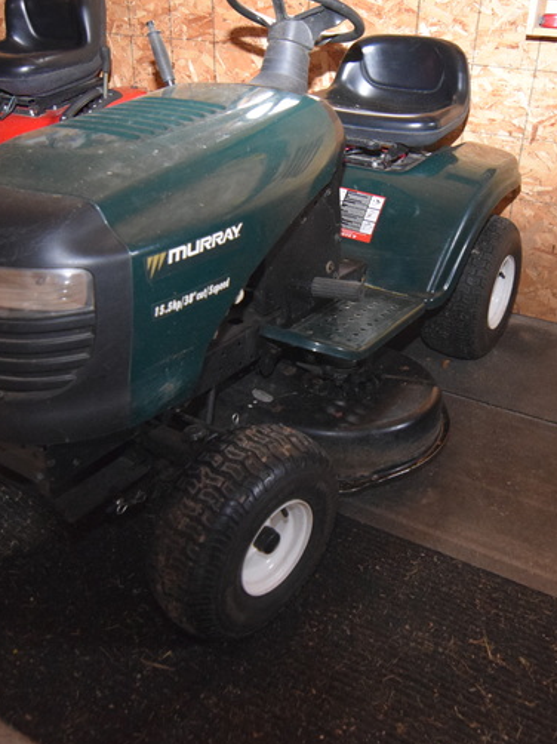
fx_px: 644
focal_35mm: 30
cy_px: 365
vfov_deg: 60.0
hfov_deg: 46.4
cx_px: 342
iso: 3200
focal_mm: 12
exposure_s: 1/60
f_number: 2.8
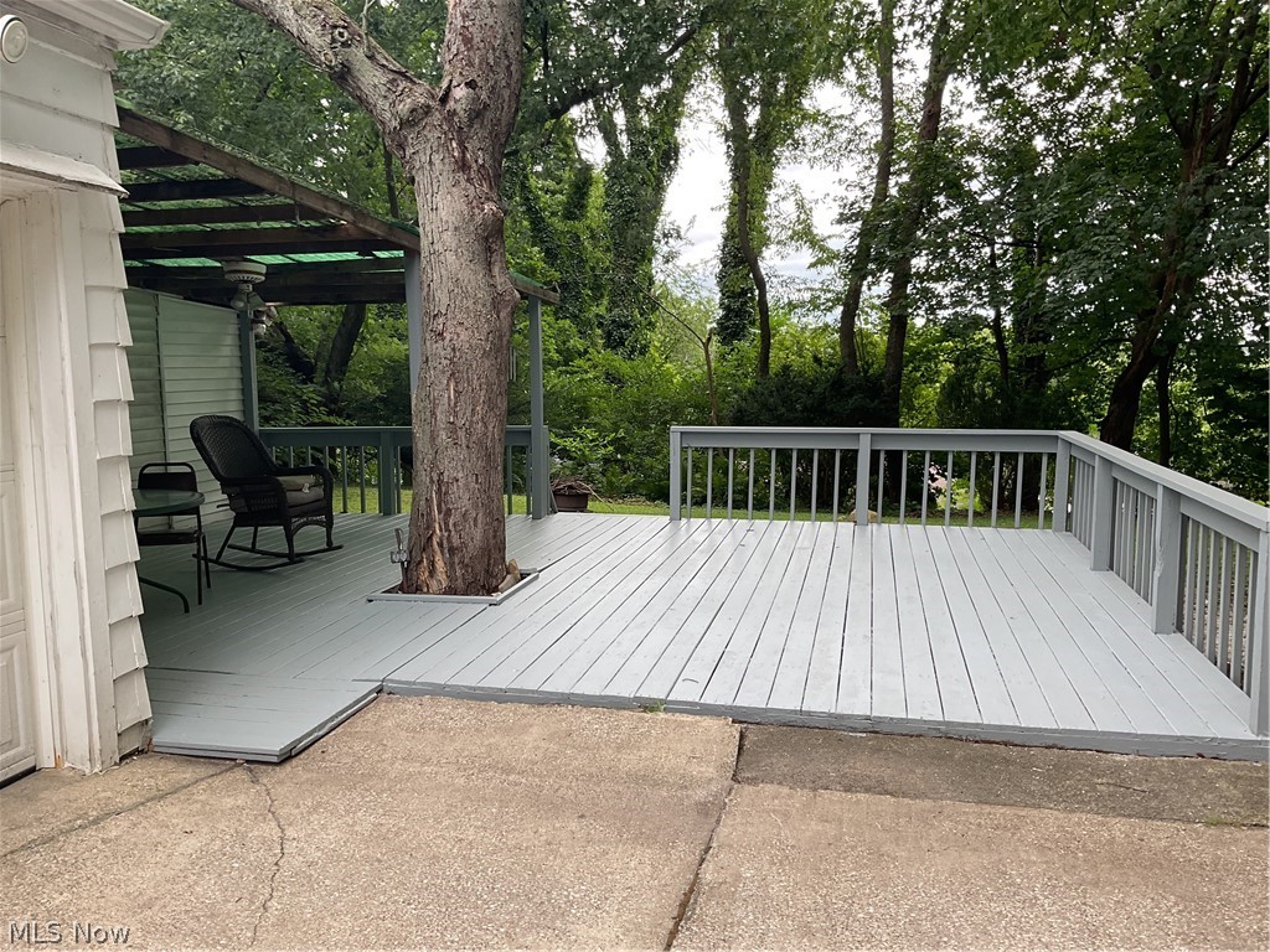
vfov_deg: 48.2
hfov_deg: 61.7
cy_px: 476
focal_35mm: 29
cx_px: 635
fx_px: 1064
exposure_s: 1/261
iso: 16
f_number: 1.8
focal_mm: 3
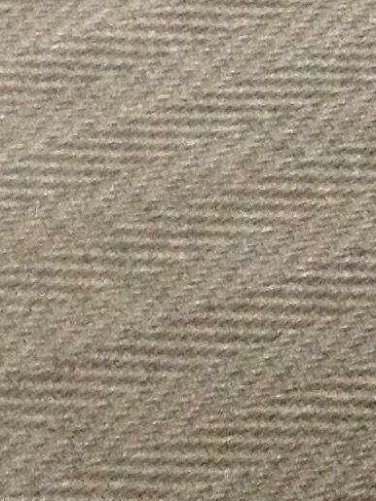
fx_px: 3216
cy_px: -936
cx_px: -585
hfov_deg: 6.3
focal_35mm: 222
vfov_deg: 7.9
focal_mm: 4.28
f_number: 2.4
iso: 500
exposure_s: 1/15
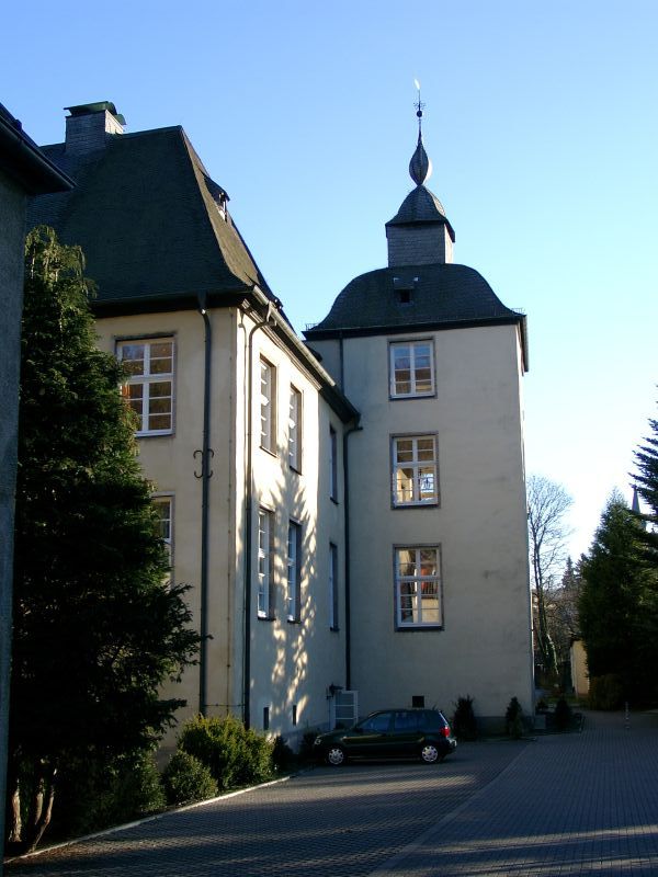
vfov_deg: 44.8
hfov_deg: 34.3
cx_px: 329
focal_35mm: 42
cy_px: 438
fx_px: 1064
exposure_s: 1/217
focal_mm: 8.82
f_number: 4
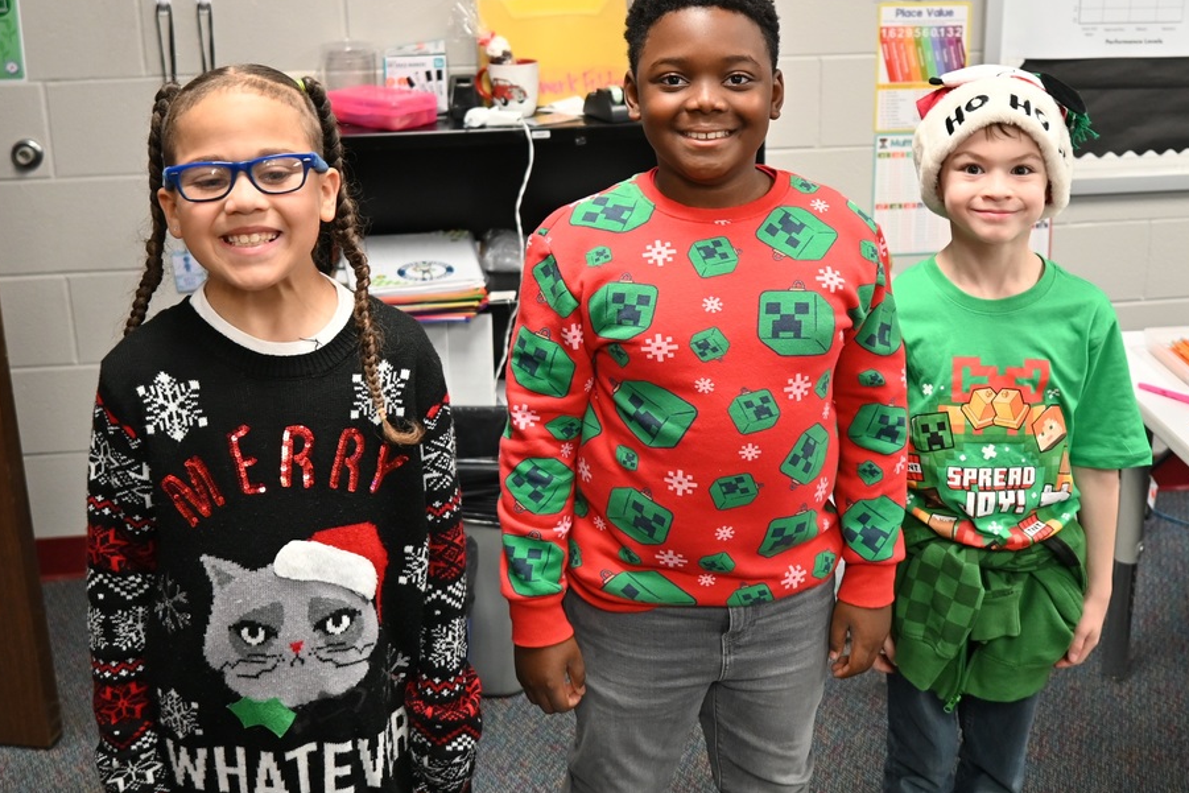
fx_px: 845
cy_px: 373
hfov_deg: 70.1
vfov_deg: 50.3
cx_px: 659
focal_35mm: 26
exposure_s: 1/100
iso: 400
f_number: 1.7
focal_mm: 15
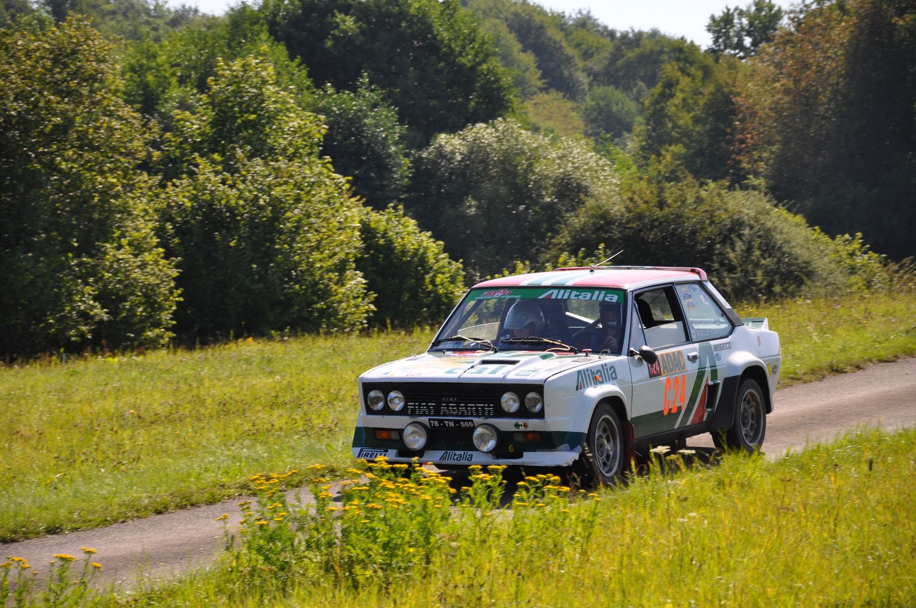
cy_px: 304
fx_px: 4002
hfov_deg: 13.1
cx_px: 458
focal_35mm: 158
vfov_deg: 8.7
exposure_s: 1/640
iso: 200
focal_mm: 105
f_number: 6.3
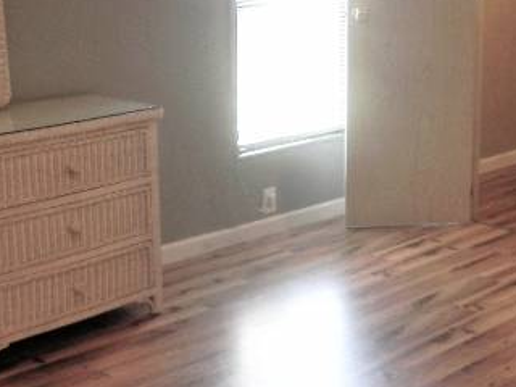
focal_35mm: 69
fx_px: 1029
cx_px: 385
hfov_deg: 27.8
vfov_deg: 21.3
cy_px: 141
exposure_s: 1/30
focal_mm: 4.6
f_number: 2.8
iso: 189
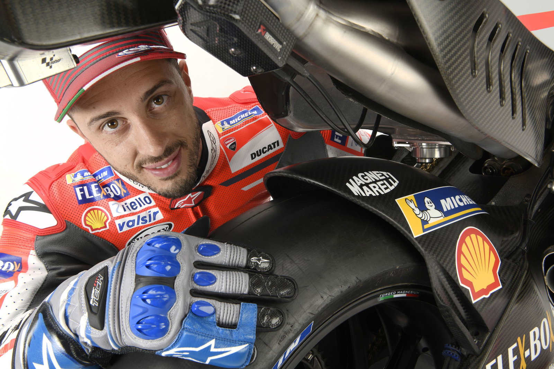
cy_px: 184
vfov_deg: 36.9
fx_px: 554
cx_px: 277
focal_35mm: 36
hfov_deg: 53.1
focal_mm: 36
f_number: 18
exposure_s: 1/160
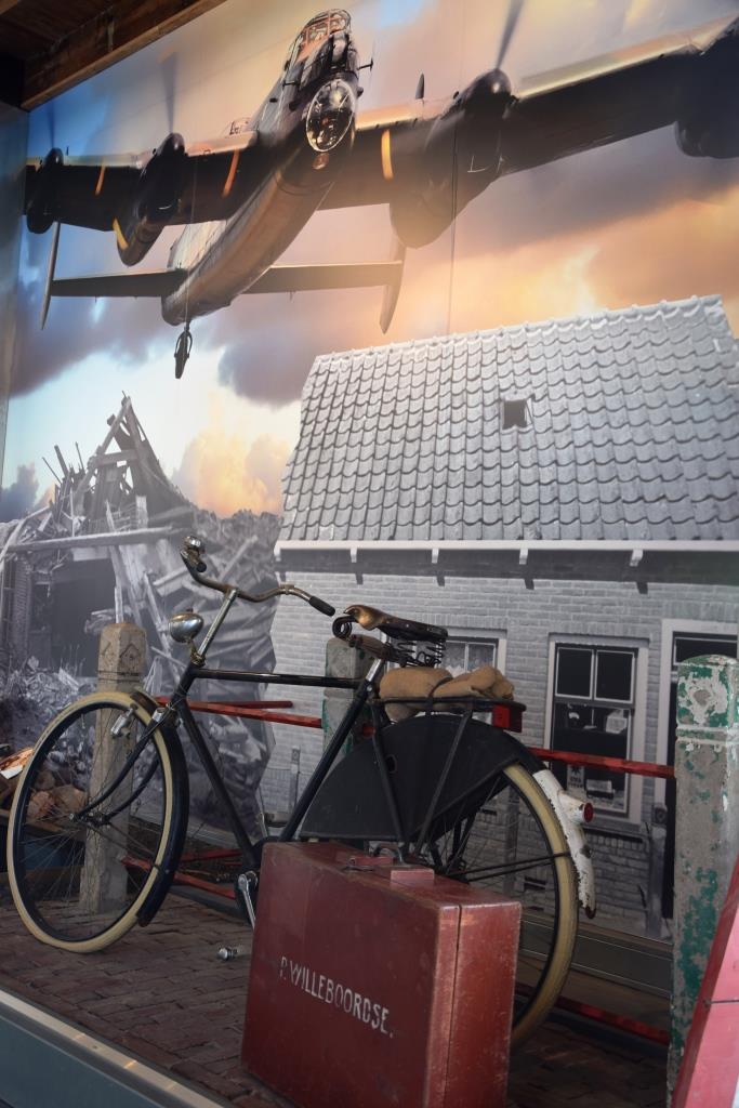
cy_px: 554
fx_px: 1154
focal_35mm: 38
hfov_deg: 35.5
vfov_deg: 51.3
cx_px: 370
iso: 100
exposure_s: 1/6
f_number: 4
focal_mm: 25
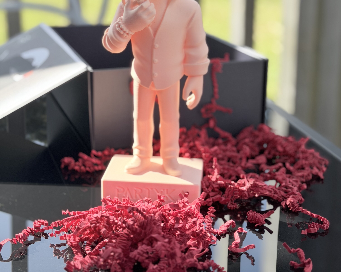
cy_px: 90
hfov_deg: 30.0
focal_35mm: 63
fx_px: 636
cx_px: 171
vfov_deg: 24.1
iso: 64
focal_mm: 6.76
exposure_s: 1/2088
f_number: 1.78
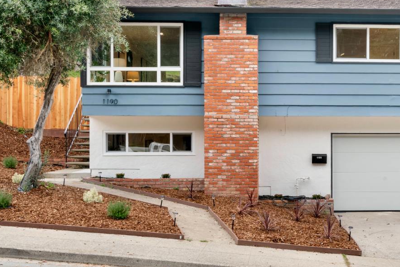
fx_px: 567
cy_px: 61
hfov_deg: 38.0
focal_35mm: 51
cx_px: 293
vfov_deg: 26.1
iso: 250
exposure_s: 1/10
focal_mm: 30
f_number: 16
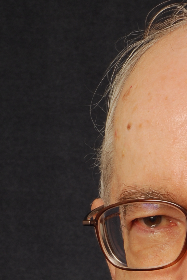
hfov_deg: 4.5
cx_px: 255
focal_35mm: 306
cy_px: 356
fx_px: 2378
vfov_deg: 6.7
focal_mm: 60
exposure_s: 1/125
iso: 200
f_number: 16
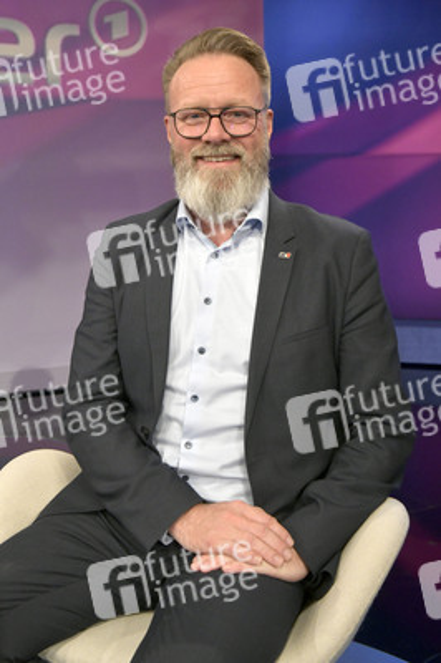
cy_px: 332
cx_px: 220
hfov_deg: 33.3
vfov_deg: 48.5
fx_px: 736
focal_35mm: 40
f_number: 7.1
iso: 2000
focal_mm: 40
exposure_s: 1/200
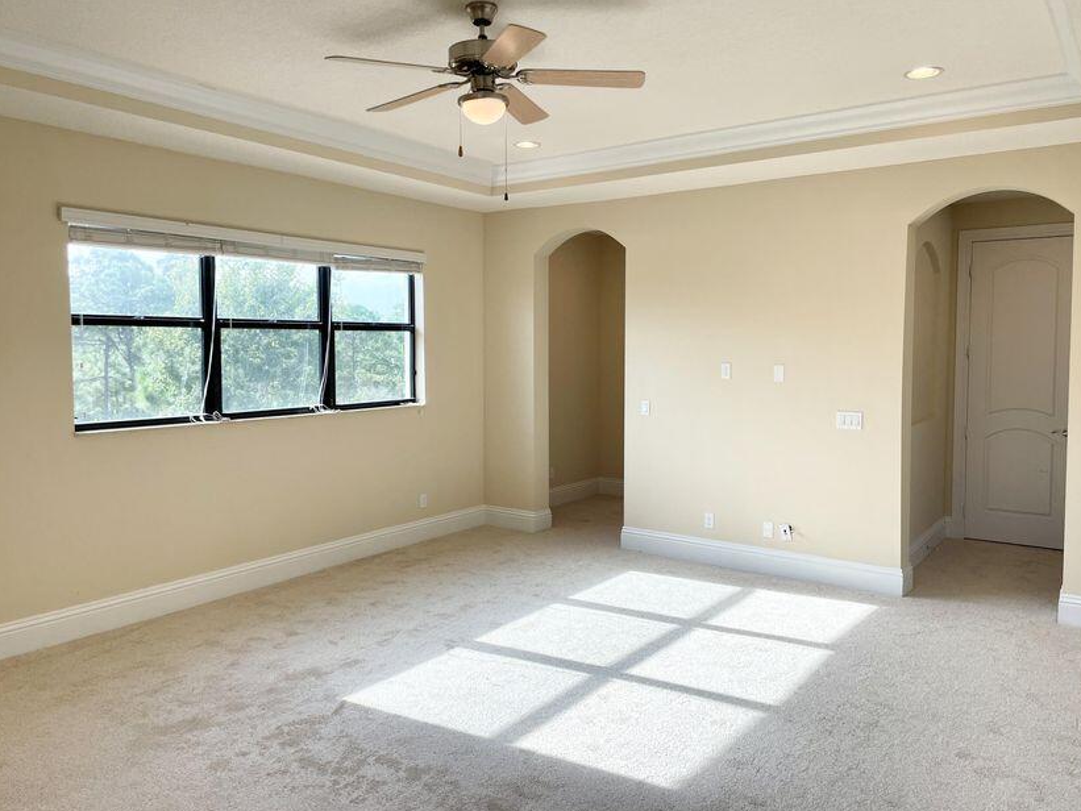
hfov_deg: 65.3
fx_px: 843
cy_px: 398
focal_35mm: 27
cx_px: 535
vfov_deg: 51.4
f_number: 1.6
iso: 50
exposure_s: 1/606
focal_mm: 4.2
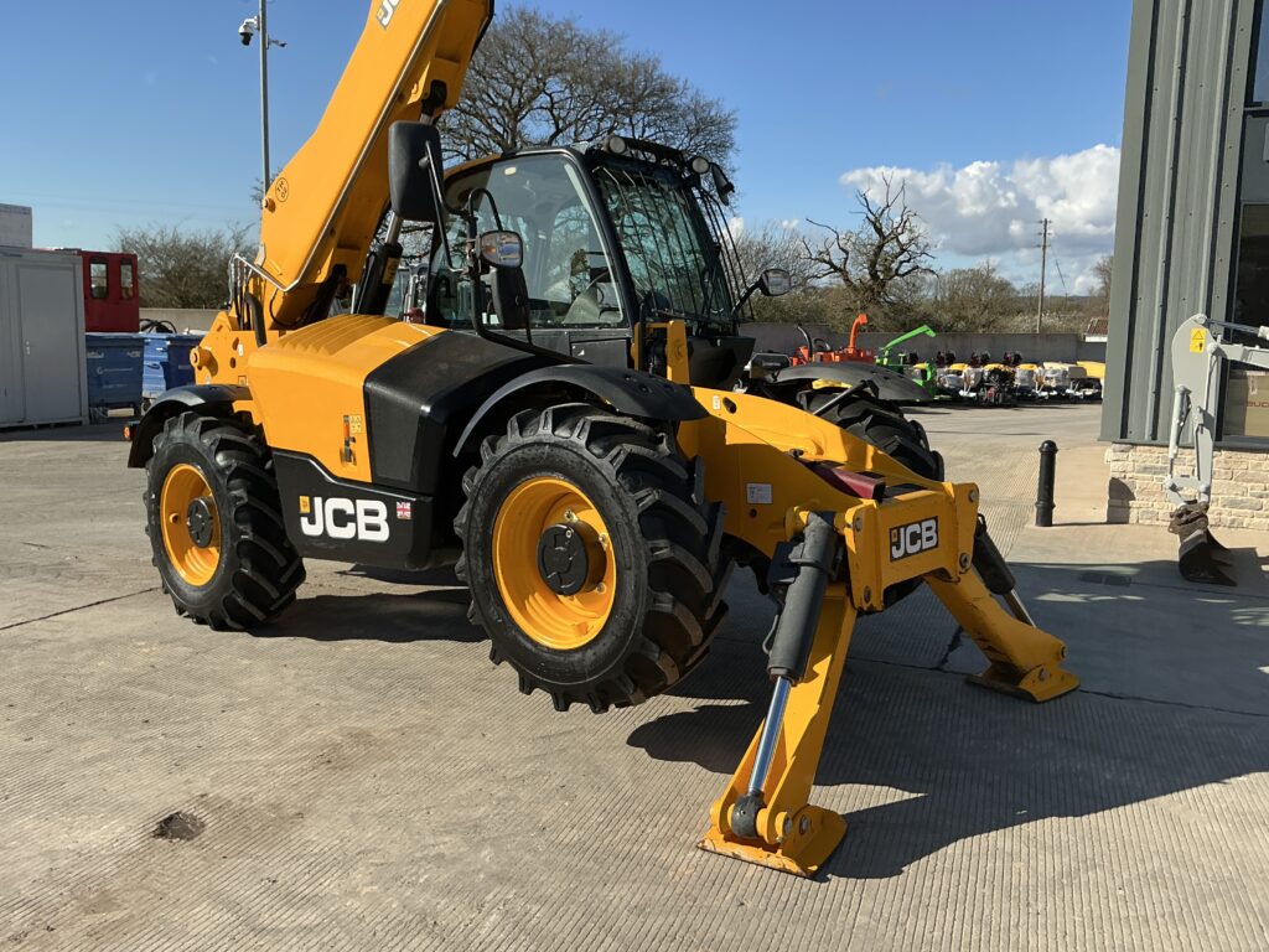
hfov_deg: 63.4
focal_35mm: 28
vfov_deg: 49.7
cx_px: 634
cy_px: 476
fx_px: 1026
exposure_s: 1/1675
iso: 25
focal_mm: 3
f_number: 1.8
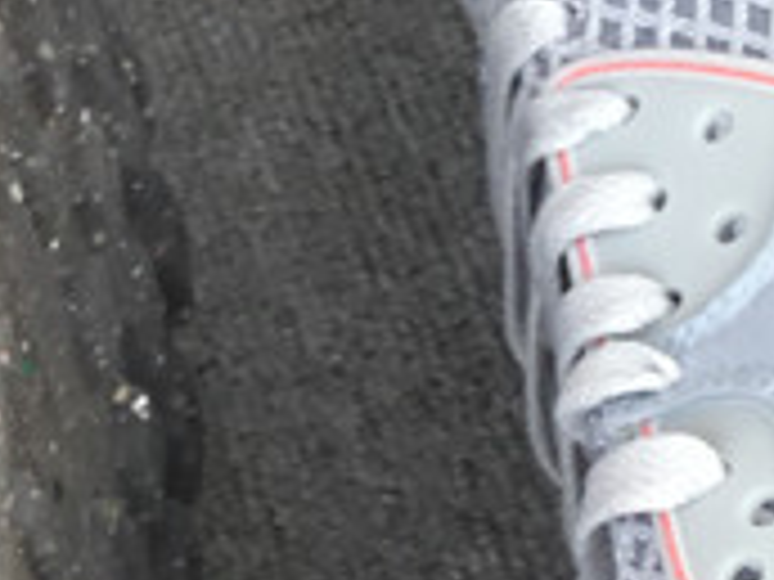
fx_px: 3622
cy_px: 578
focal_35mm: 162
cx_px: -220
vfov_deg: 9.1
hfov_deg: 11.9
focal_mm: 3.3
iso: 25
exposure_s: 1/210
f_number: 2.4
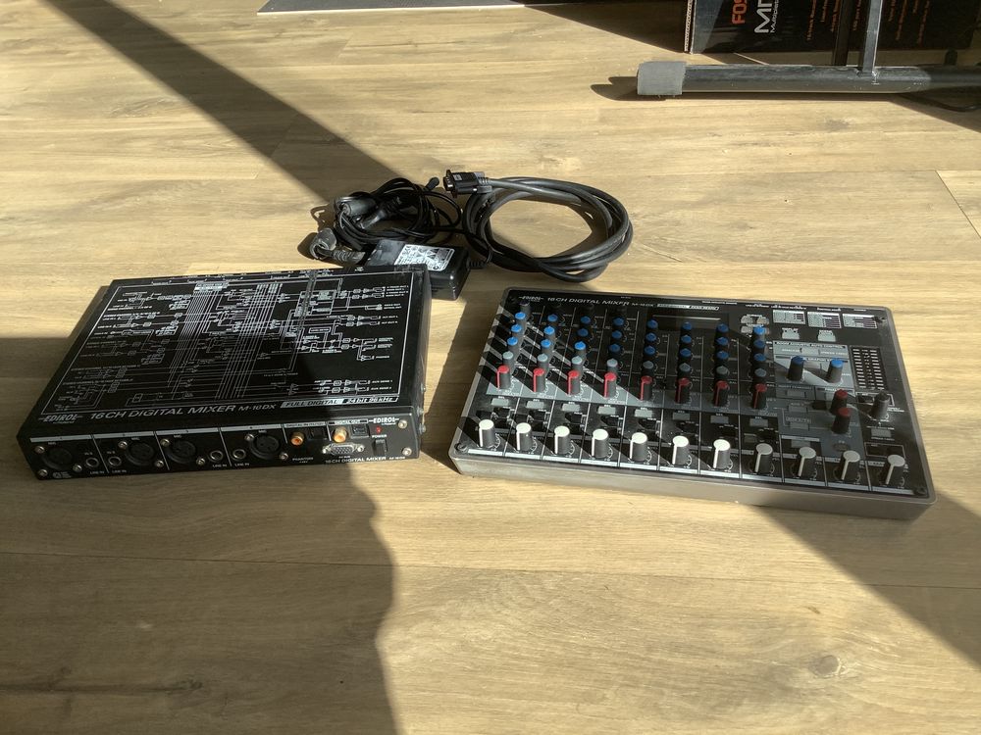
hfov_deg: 58.4
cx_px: 490
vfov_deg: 45.4
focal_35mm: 31
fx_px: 879
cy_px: 368
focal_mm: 3.3
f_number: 2.4
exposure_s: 1/471
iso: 25
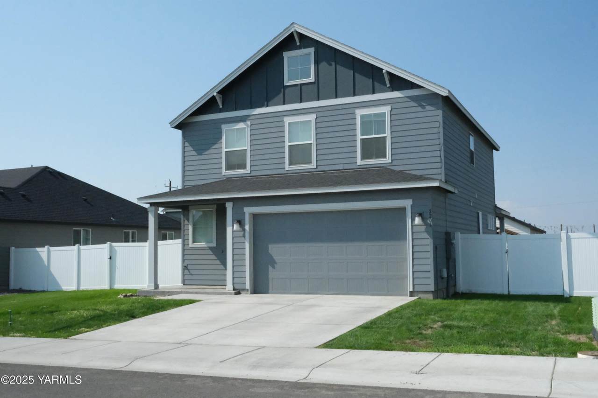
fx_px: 598
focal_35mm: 36
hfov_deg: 53.1
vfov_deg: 36.9
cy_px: 199
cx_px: 299
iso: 12800
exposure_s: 1/7000
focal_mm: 24.3
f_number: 16
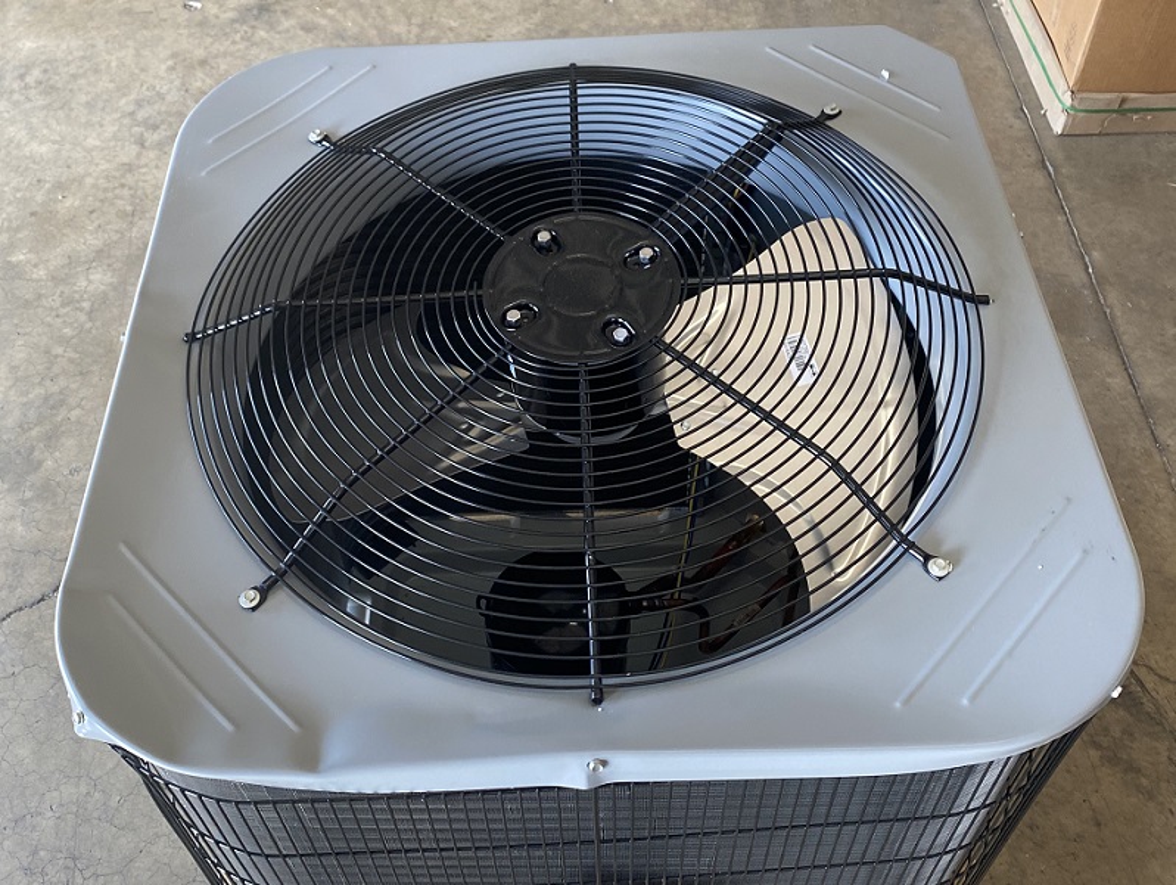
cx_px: 588
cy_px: 442
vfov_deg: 53.1
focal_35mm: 26
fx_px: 884
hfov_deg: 67.3
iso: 125
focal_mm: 4.25
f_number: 1.8
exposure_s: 1/118
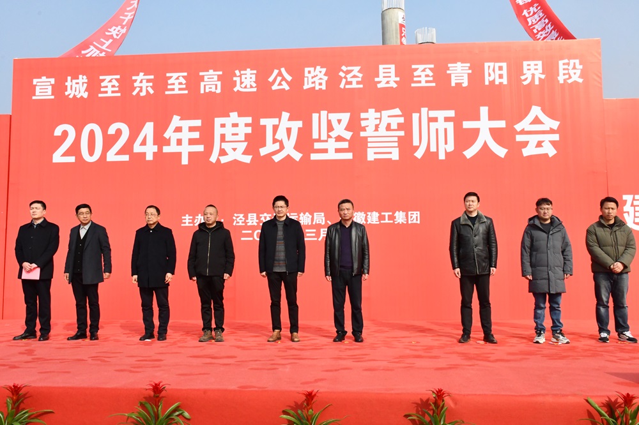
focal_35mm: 33
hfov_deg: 57.2
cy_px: 212
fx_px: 586
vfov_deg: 39.9
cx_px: 320
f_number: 20
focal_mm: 22
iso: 3200
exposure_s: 1/1600
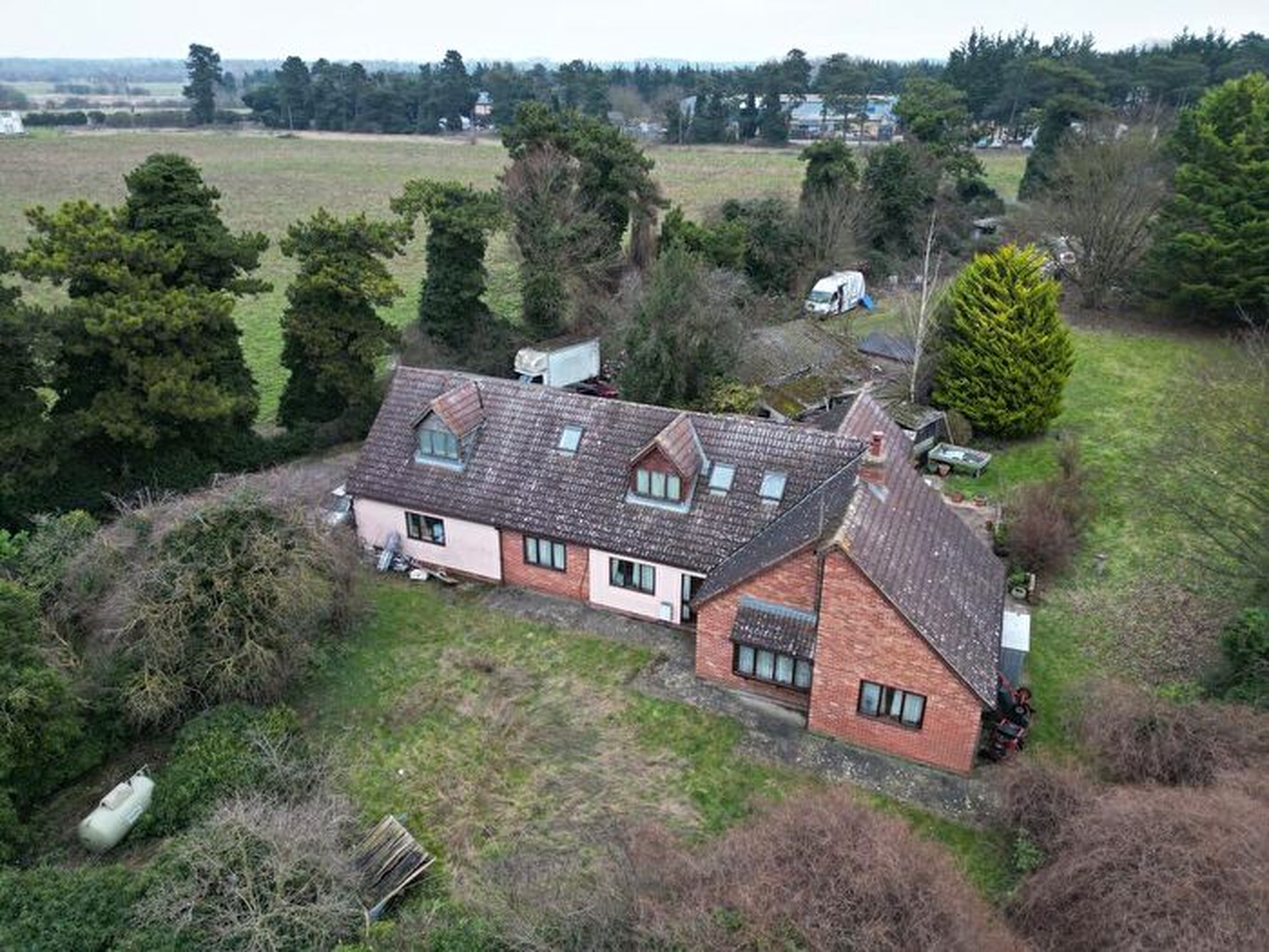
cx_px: 634
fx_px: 880
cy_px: 476
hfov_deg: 71.6
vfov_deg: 56.8
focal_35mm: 24
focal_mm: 6.72
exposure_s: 1/90
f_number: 1.7
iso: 130
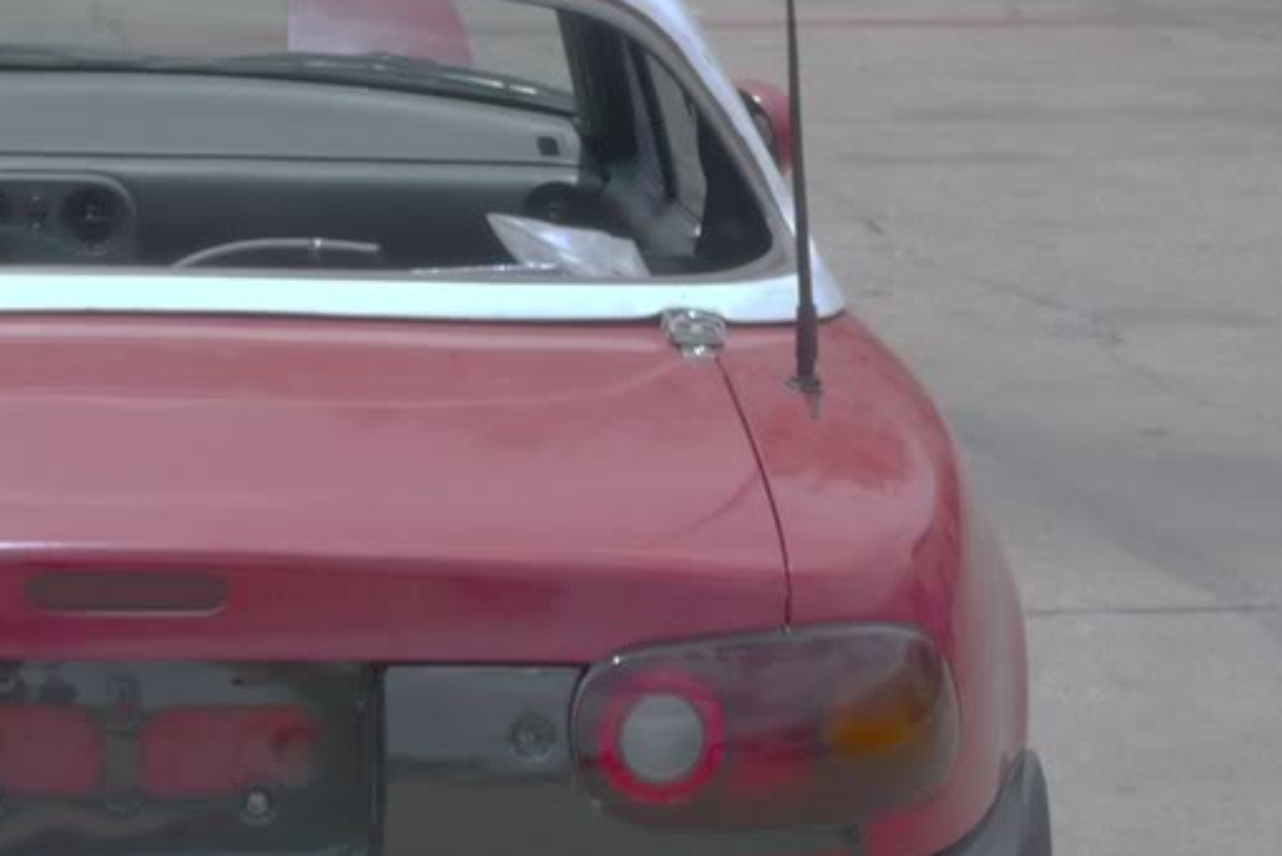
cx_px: 207
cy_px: 742
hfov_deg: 13.2
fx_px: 5521
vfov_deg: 8.8
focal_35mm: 155
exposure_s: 1/160
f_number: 11
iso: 100
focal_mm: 12.2
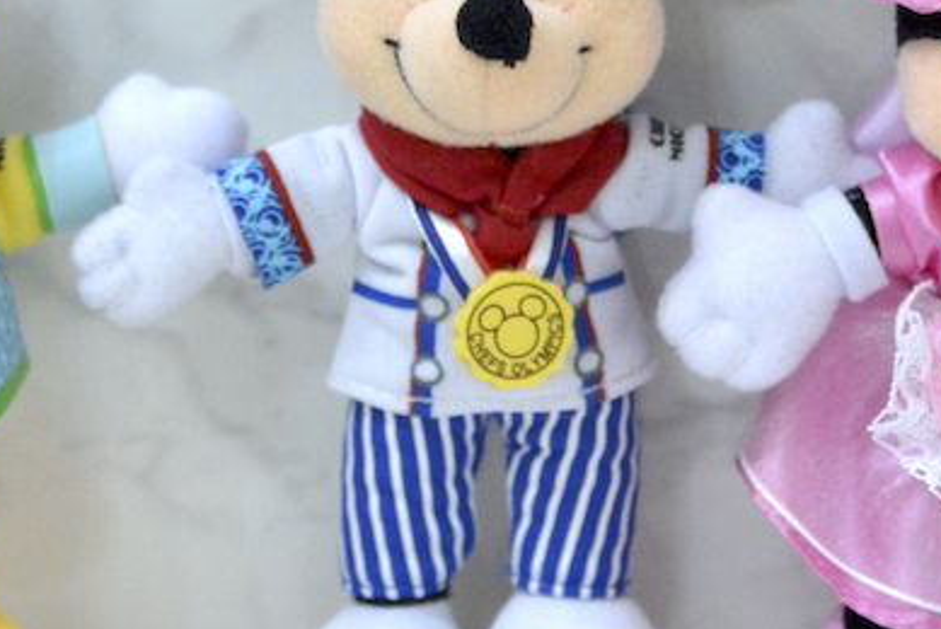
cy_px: 171
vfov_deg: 6.2
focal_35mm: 222
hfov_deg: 9.2
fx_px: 5807
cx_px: 801
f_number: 5.6
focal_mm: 72
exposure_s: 1/125
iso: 5600
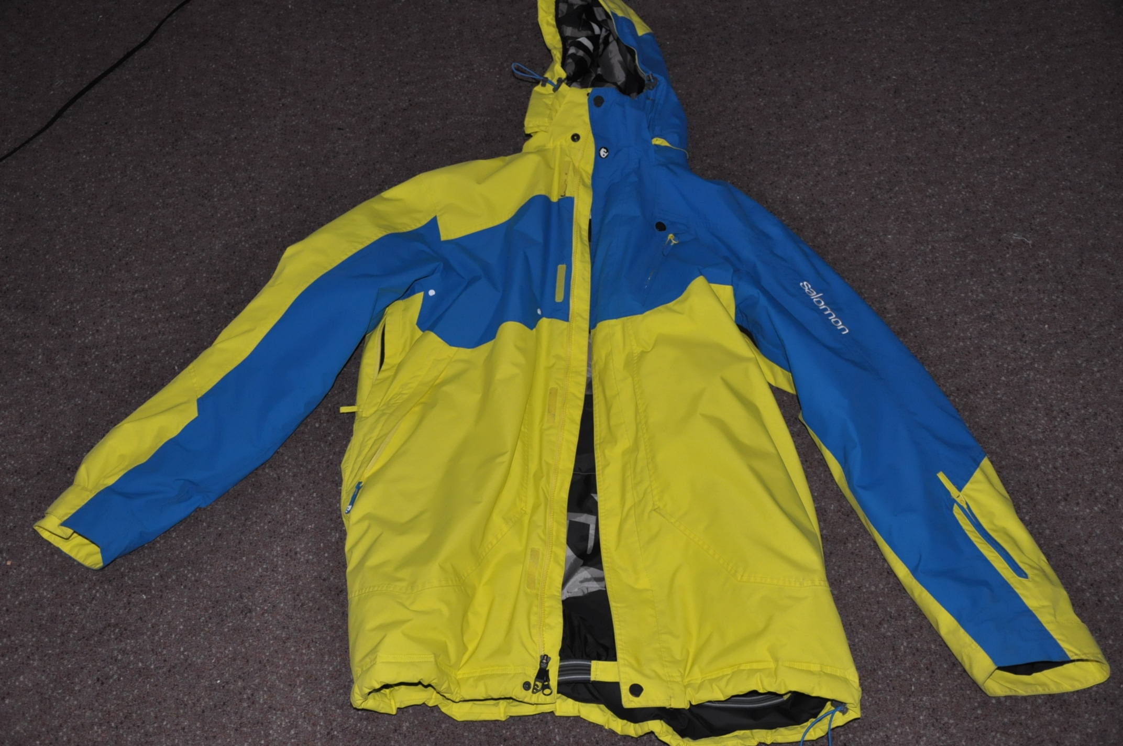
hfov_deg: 49.6
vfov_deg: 34.1
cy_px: 373
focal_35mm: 39
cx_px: 562
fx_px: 1215
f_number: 4
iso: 800
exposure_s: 1/30
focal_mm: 26
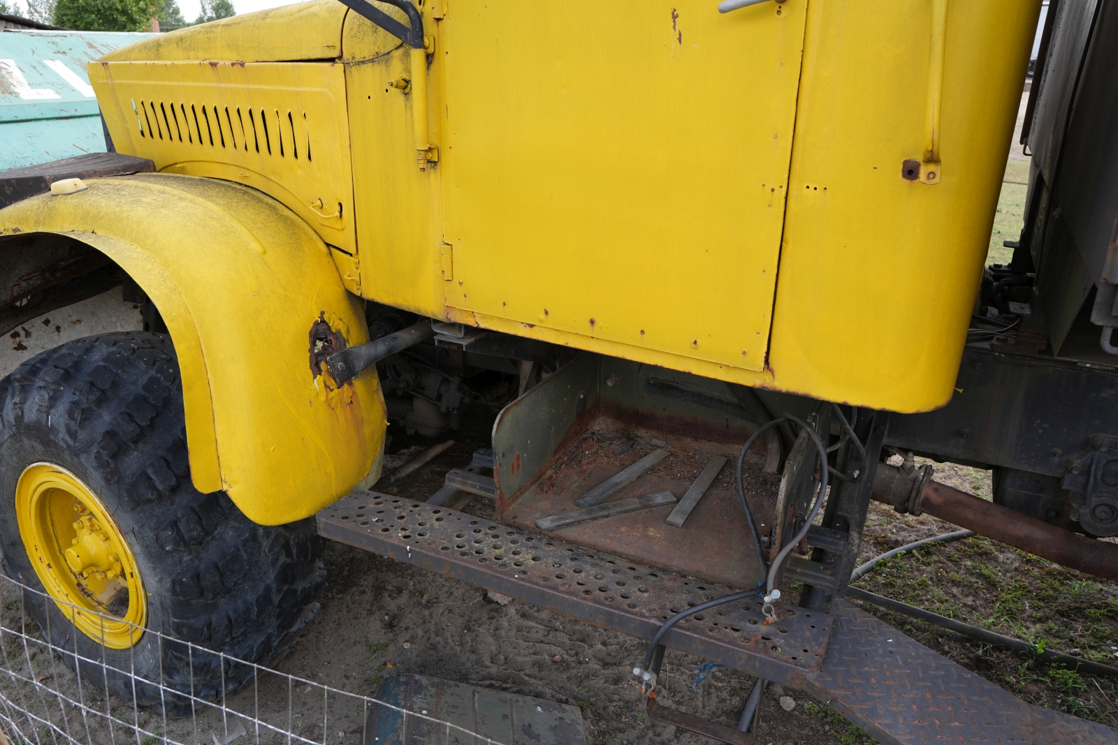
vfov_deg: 53.1
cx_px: 559
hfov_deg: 73.7
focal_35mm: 24
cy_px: 372
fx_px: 745
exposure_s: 1/125
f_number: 4.5
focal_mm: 16
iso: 100
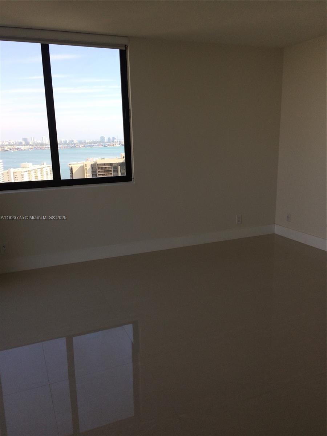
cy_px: 218
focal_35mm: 29
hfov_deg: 48.2
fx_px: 365
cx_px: 164
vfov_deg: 61.7
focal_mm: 4.15
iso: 32
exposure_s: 1/461
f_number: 2.2
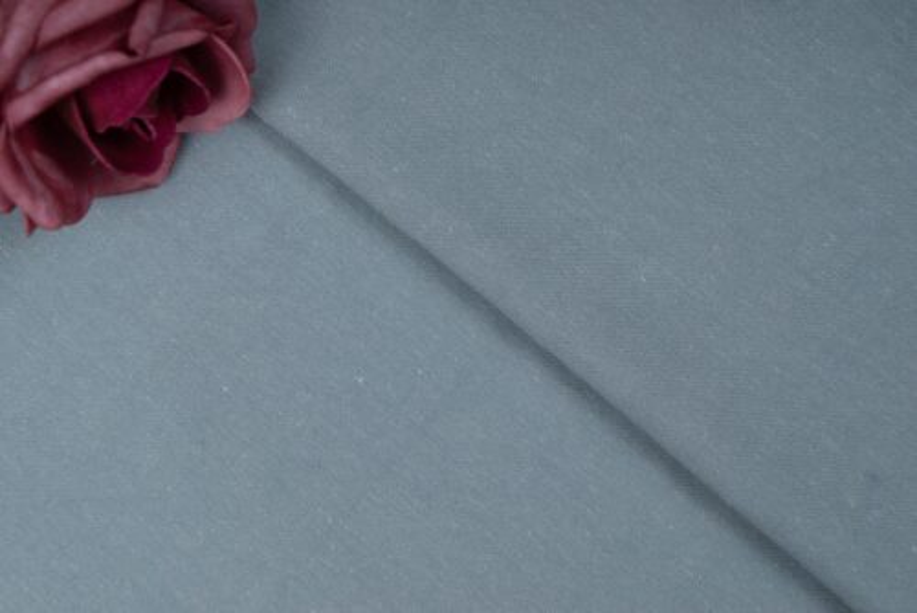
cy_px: 306
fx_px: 1784
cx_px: 458
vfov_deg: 19.5
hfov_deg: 28.8
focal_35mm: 70
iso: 50
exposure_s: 1/125
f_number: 11
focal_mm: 70
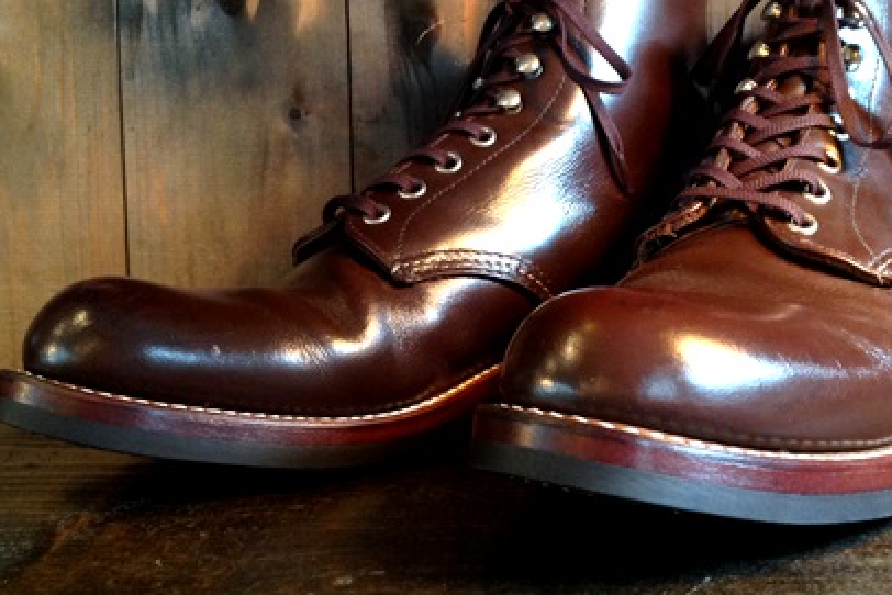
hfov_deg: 41.0
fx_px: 1190
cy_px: 226
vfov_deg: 28.0
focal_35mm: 48
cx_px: 516
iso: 250
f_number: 2.4
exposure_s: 1/15
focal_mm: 4.28
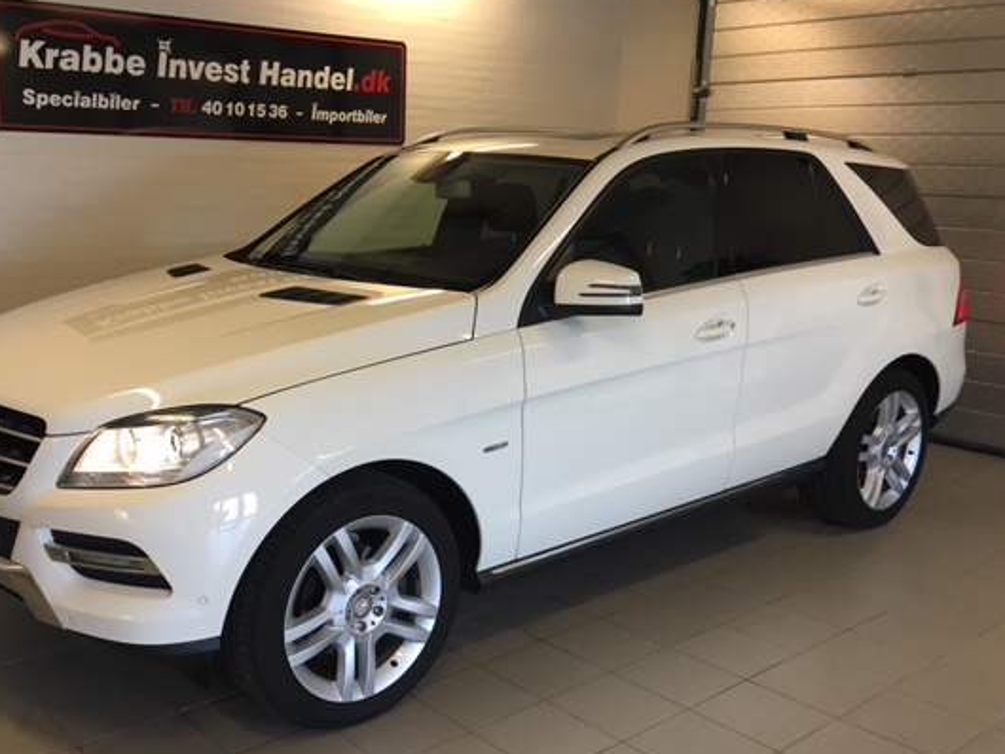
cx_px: 417
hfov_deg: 52.3
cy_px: 428
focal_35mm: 35
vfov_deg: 40.6
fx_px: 1017
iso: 40
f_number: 2.2
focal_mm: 4.15
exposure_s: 1/33
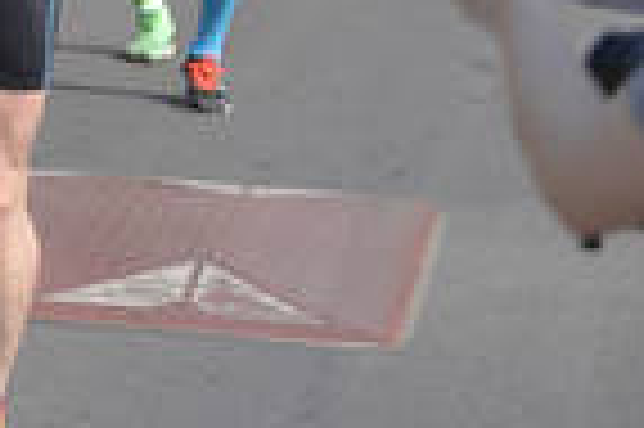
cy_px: -520
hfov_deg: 6.4
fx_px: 5611
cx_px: -667
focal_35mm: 314
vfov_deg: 4.3
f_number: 4
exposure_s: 1/3200
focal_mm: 70
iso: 200
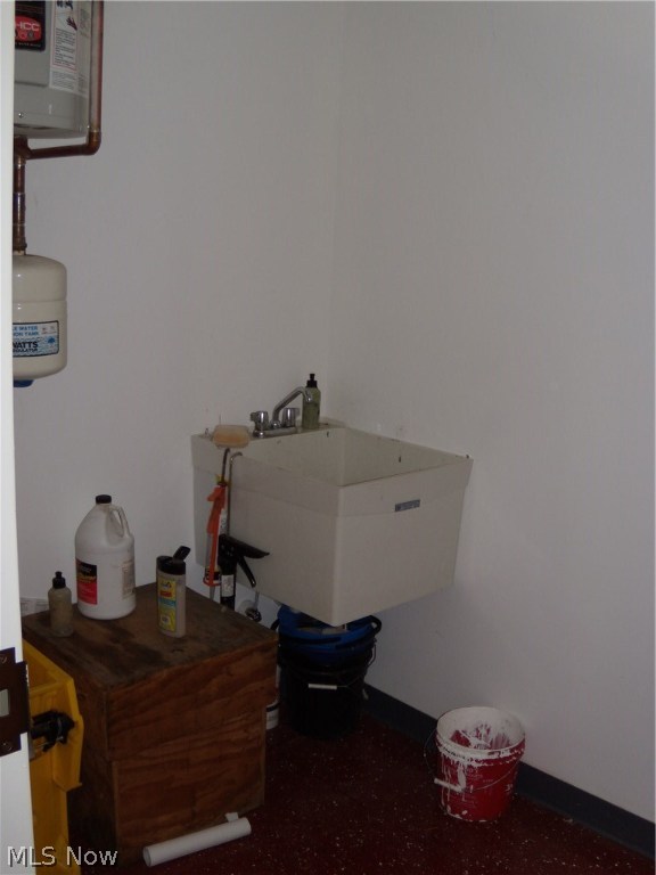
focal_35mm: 36
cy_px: 438
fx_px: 910
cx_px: 328
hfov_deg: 39.7
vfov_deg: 51.4
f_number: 3.6
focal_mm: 6.4
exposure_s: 1/30
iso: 80
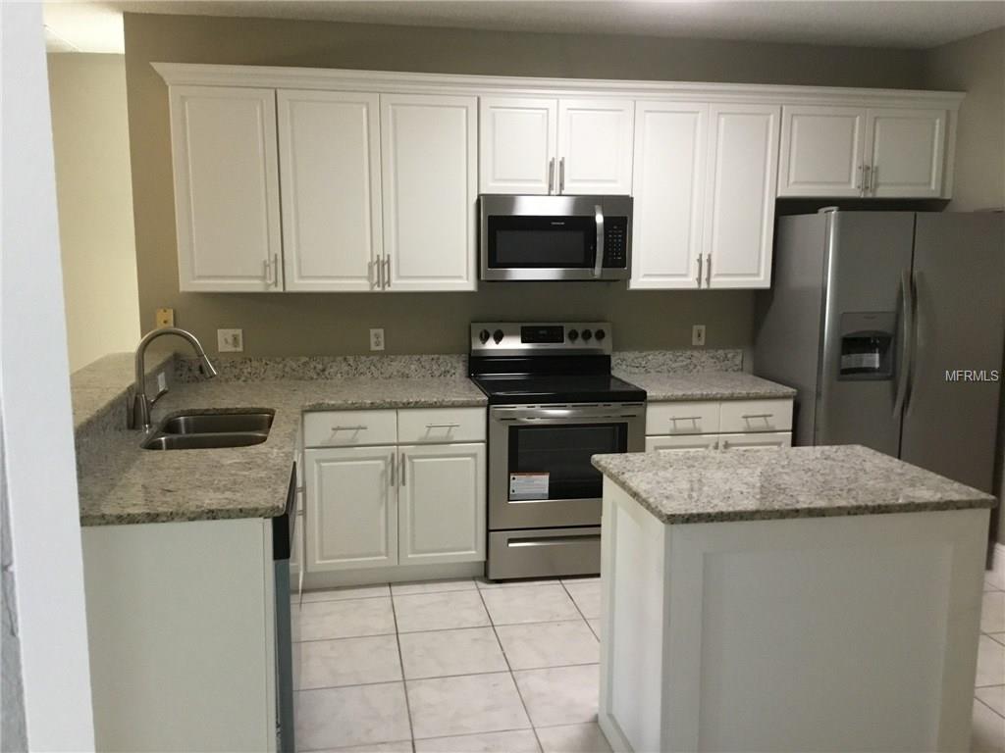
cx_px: 502
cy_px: 376
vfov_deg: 45.4
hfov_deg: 58.4
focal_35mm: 31
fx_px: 900
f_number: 2.4
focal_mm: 3.3
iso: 160
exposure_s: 1/30
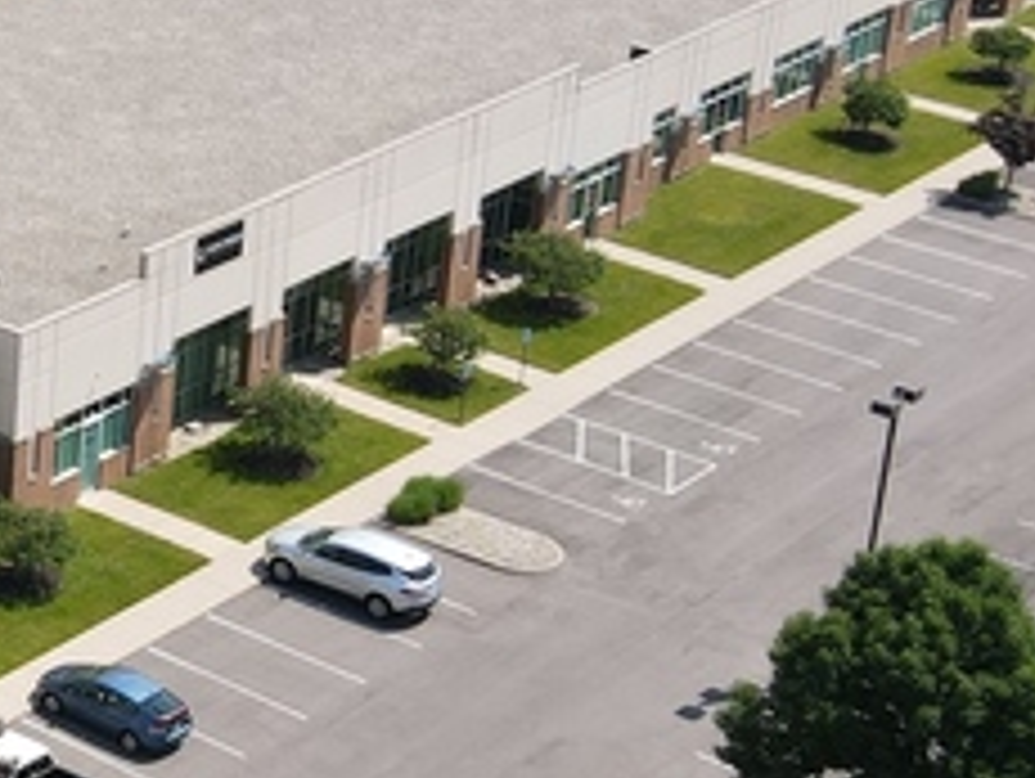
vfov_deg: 14.8
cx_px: -495
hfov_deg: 17.7
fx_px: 2993
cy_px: 337
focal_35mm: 100
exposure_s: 1/500
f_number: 2.8
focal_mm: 4.5
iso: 100
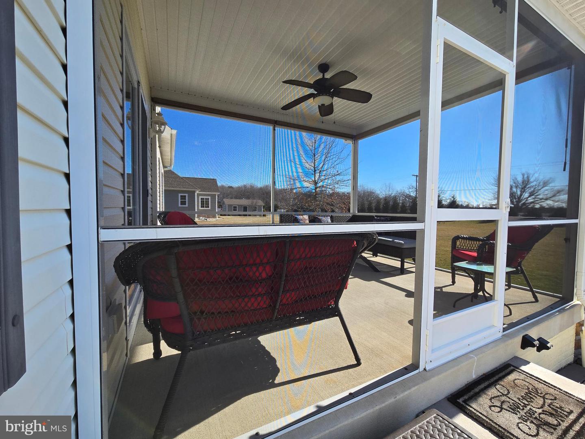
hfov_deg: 106.2
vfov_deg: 89.9
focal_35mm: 13
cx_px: 292
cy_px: 220
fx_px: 220
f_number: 2.2
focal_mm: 2.2
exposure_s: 1/740
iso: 50
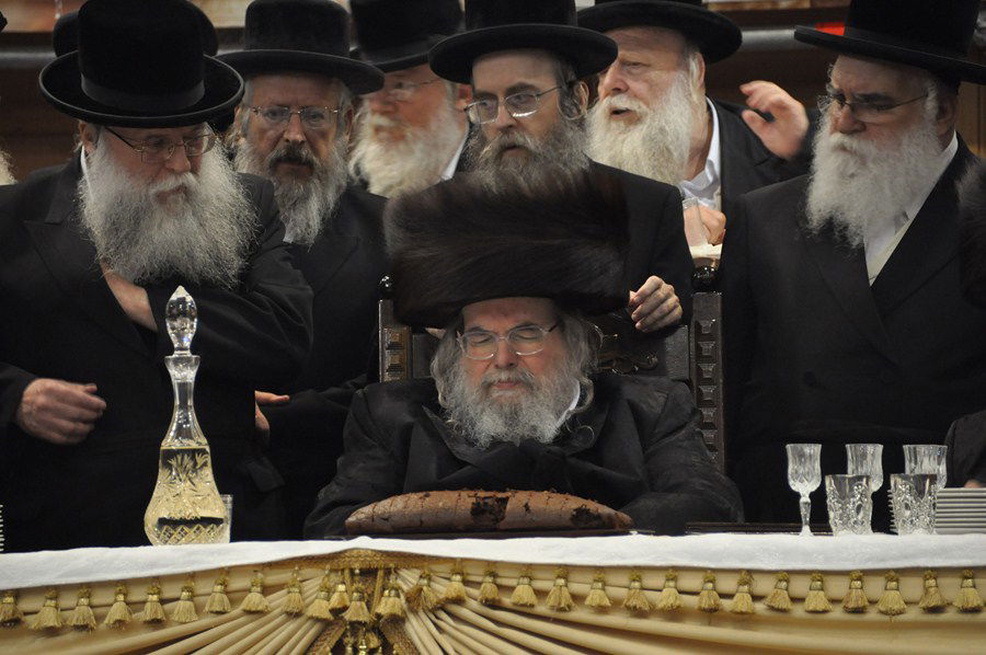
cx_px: 493
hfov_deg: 7.1
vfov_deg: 4.7
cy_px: 328
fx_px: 8002
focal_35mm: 292
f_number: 5.6
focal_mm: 195
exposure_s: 1/50
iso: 1250
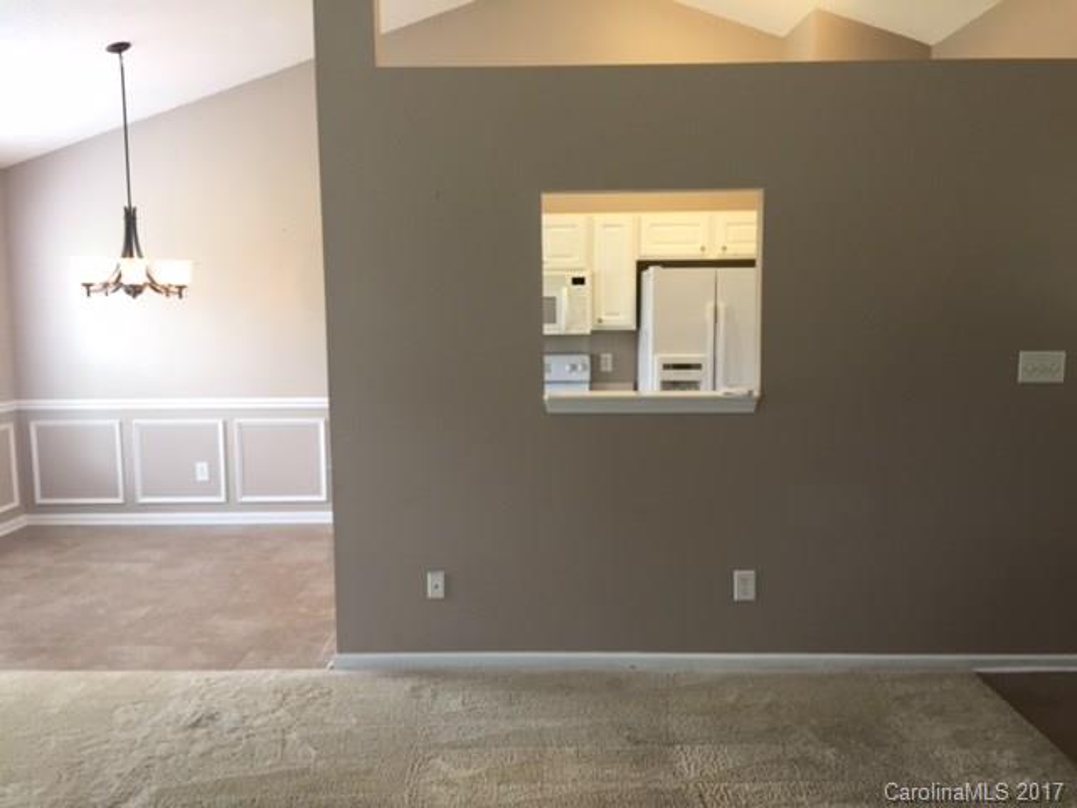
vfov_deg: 48.2
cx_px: 538
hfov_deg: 61.7
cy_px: 404
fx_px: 902
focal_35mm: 29
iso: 80
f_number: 2.2
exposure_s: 1/30
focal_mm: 4.15
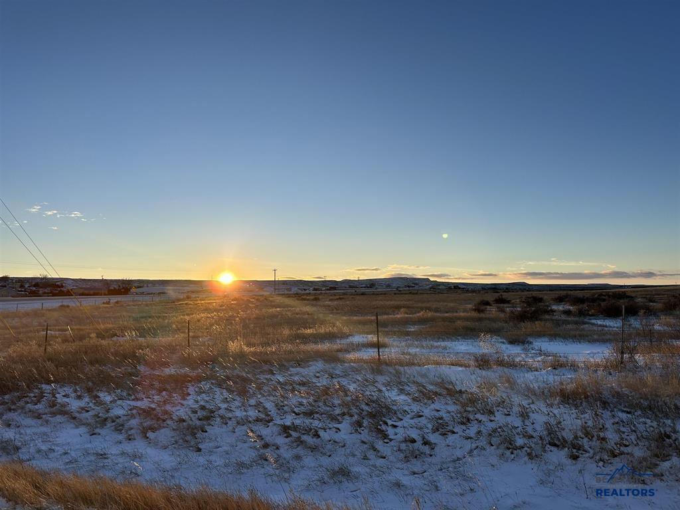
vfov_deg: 56.8
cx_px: 340
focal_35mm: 24
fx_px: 471
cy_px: 255
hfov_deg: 71.6
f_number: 1.78
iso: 80
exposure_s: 1/3356
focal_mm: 6.86
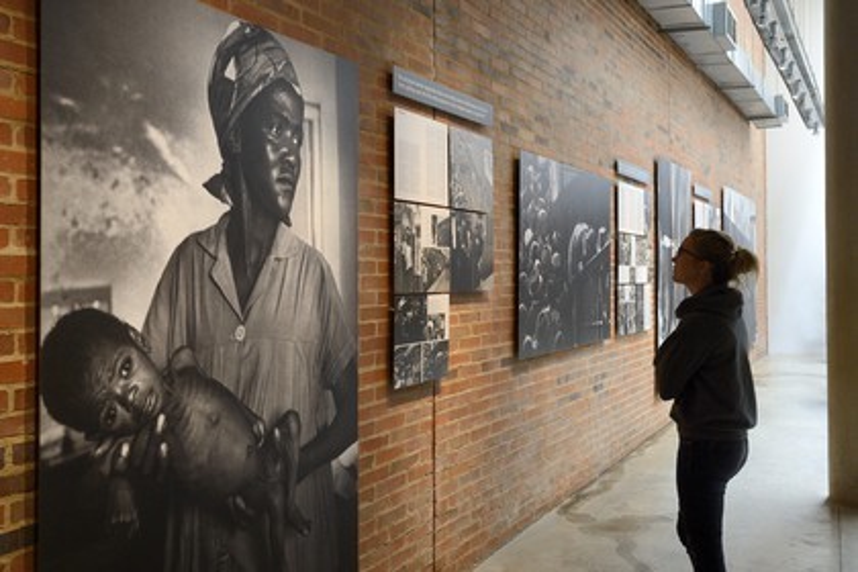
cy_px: 286
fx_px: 834
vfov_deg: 37.9
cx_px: 429
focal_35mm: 35
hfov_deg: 54.4
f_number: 6.3
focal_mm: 35
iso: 1600
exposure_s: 1/40
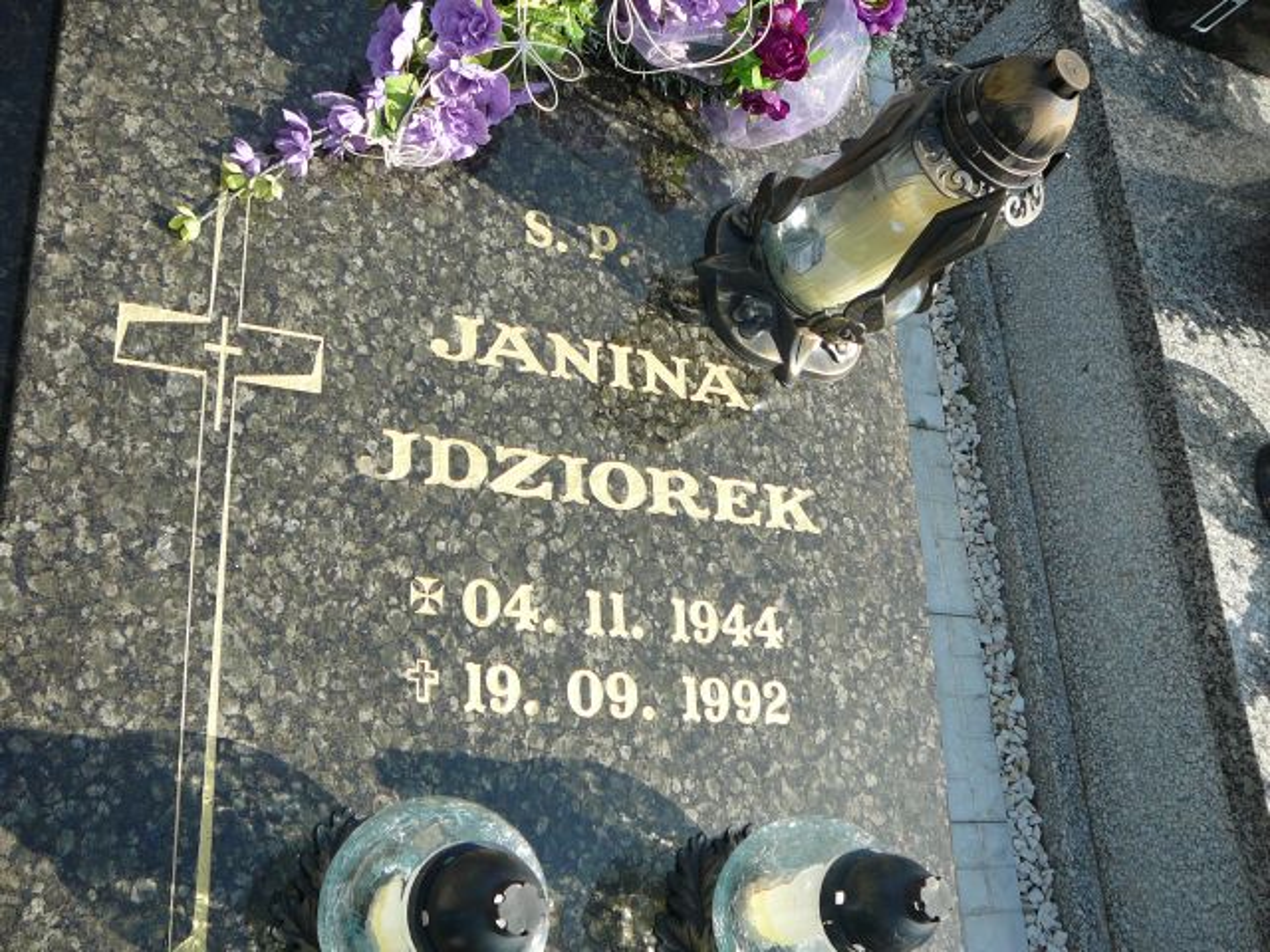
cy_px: 476
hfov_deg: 52.6
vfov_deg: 40.7
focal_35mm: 35
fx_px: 1284
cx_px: 635
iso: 80
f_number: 2.8
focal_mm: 5.2
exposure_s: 1/500
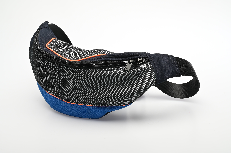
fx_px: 372
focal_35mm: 58
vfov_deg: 23.3
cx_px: 116
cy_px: 76
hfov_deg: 34.5
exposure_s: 1/160
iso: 100
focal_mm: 58
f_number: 16
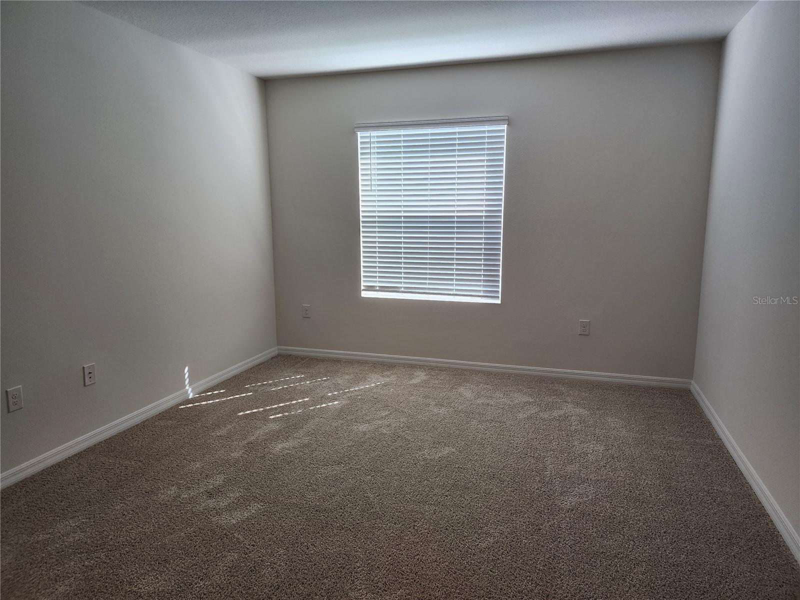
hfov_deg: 73.9
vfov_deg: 58.9
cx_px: 400
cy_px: 300
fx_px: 532
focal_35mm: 23
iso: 100
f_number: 1.8
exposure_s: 1/120
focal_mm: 6.4
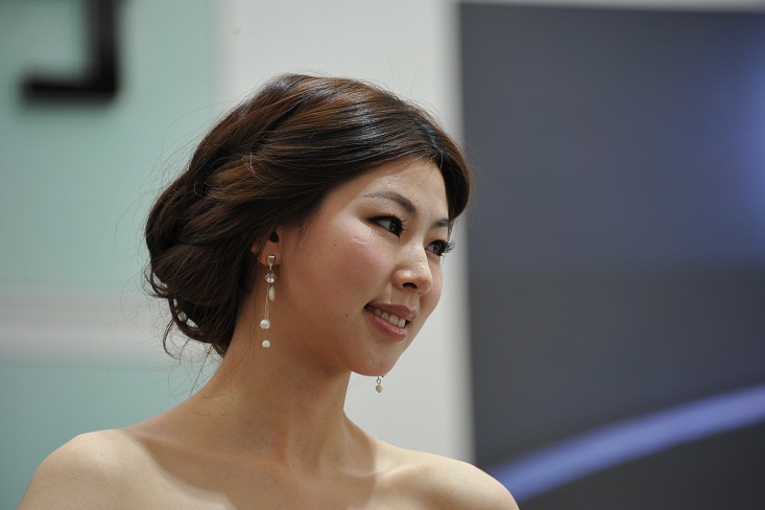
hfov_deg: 6.9
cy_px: 255
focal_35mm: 300
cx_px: 382
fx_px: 6372
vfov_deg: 4.6
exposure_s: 1/100
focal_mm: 300
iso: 400
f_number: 5.6
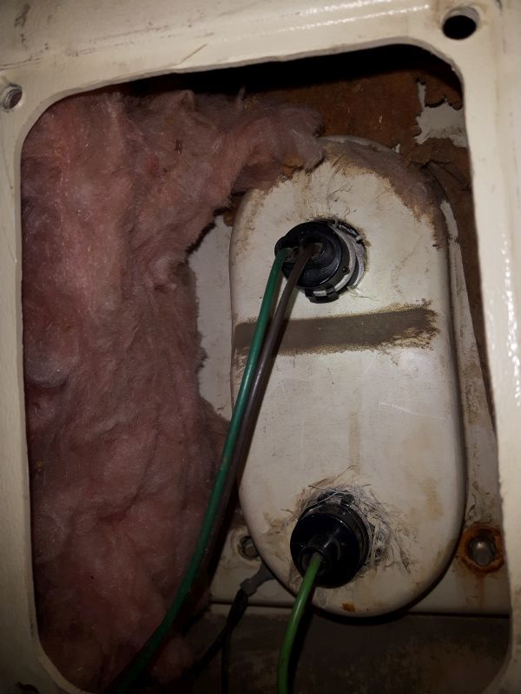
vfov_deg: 58.4
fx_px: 622
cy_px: 347
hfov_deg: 45.4
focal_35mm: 31
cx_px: 260
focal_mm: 3.7
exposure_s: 1/524
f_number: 1.9
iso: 40
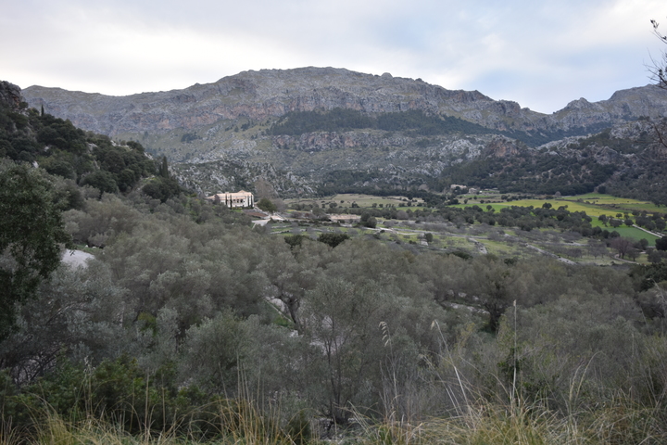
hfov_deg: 57.2
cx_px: 334
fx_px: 611
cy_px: 222
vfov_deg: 40.0
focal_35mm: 33
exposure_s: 1/80
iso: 200
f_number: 4.5
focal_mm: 22
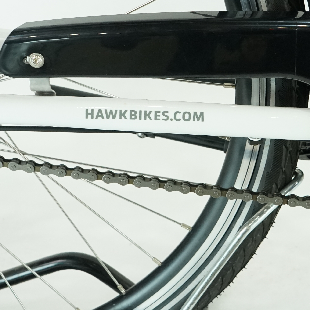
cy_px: 91
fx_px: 770
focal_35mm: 76
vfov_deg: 22.6
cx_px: 255
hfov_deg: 22.4
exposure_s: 1/200
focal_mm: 29
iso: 2500
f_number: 7.1
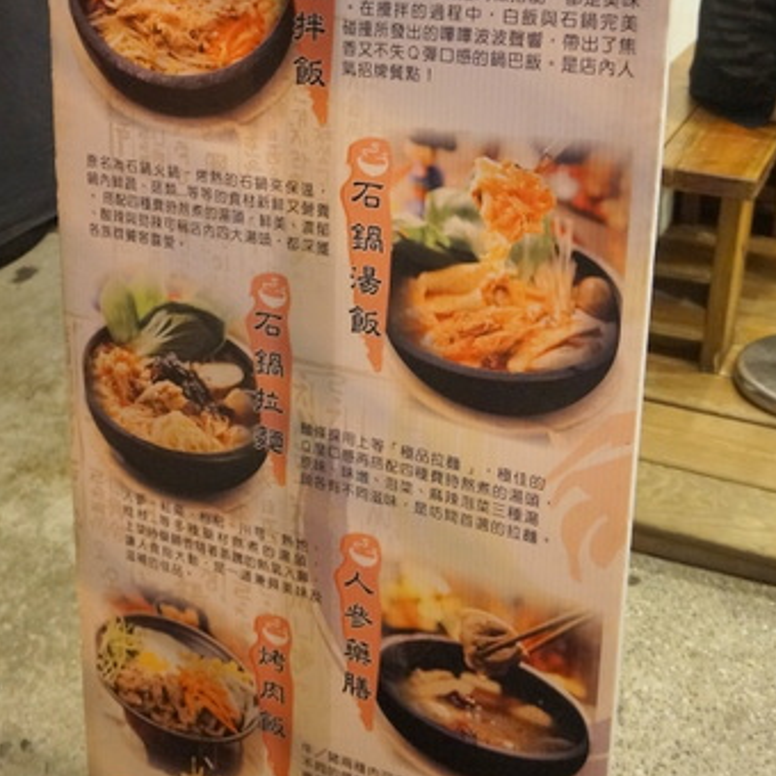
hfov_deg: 35.3
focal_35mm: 48
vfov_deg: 34.9
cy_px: 233
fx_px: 1217
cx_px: 355
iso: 3200
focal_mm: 20
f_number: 4
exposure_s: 1/25
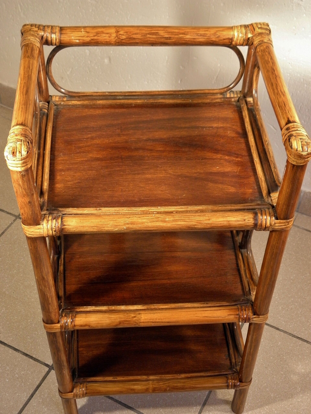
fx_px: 563
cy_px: 207
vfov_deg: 40.4
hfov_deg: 30.9
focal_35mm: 47
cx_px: 156
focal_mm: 8.6
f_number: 3.9
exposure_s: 1/15
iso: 200
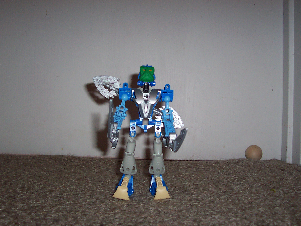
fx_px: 322
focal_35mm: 37
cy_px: 113
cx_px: 150
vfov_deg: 38.7
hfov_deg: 50.1
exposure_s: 1/60
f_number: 2.8
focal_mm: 5.6
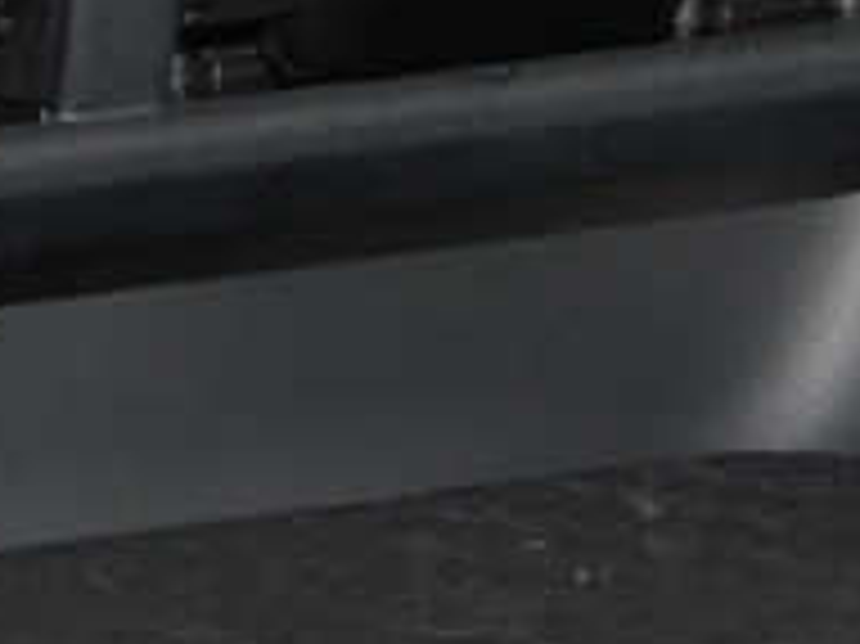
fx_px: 8442
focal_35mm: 340
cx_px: 41
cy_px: -1045
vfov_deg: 4.3
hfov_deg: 5.8
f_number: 4.5
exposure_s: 1/60
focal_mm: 30
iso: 400
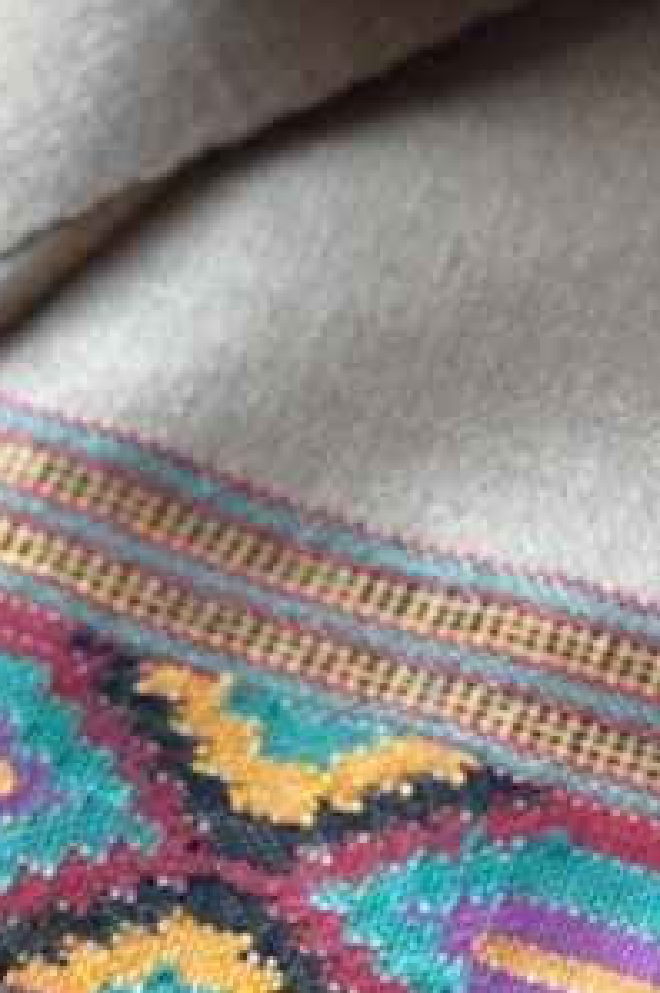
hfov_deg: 8.1
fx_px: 4603
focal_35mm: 167
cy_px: 636
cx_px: 745
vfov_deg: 12.3
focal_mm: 6.76
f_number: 1.78
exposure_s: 1/116
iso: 100
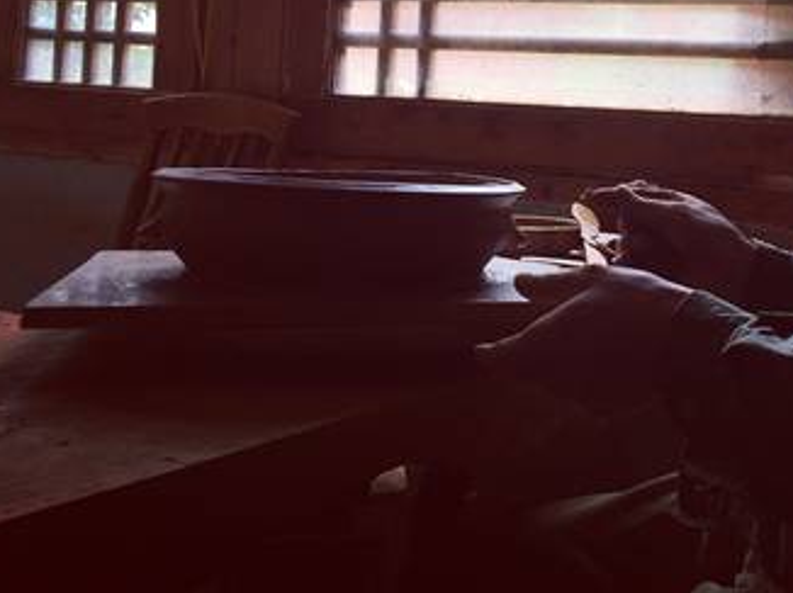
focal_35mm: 49
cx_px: 640
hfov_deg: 37.5
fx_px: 1122
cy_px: 102
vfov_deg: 28.9
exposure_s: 1/100
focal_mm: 4.15
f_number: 2.2
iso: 50
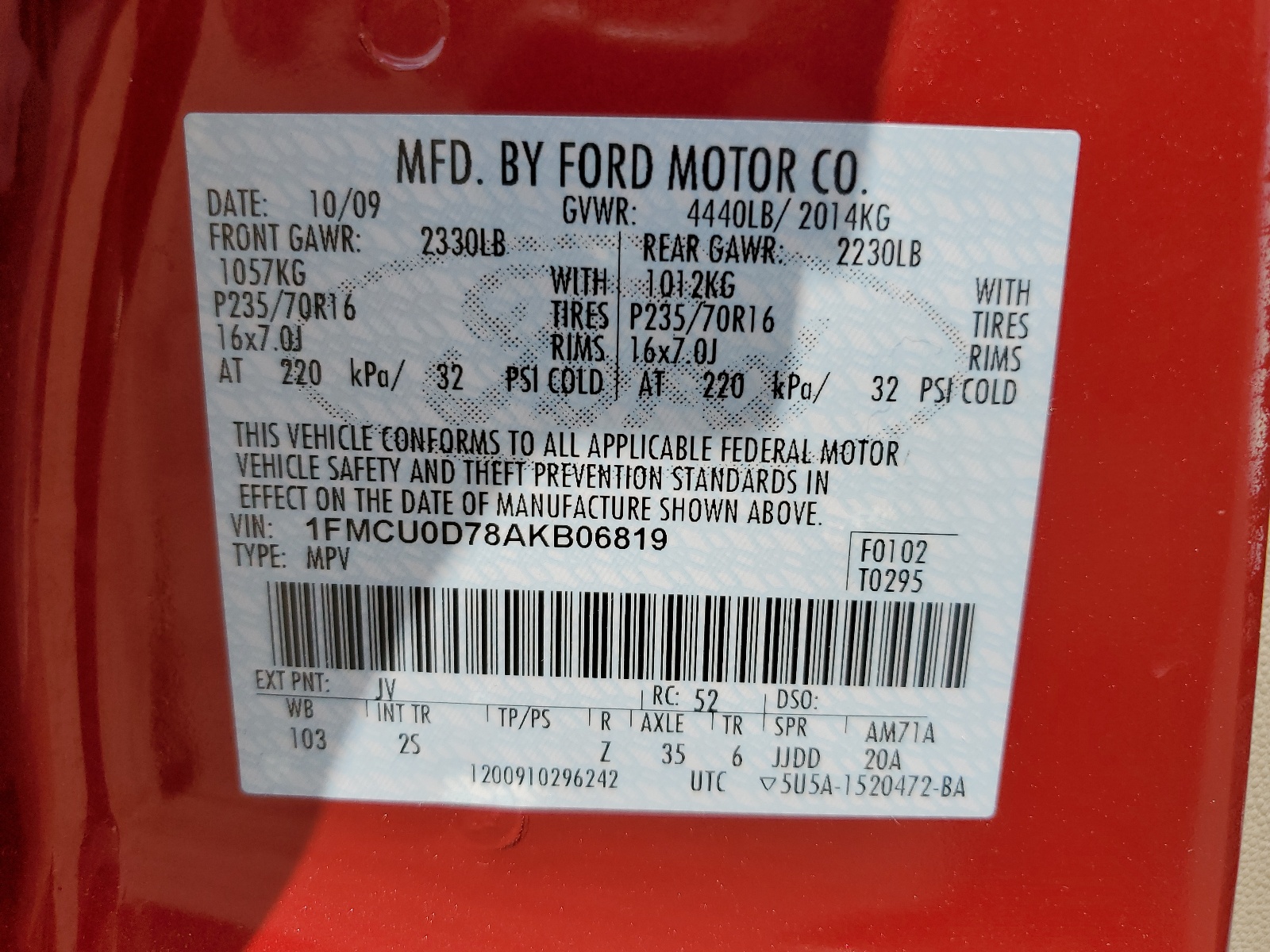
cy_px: 476
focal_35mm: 26
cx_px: 635
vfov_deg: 53.1
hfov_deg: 67.3
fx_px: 954
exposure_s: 1/2500
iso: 50
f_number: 1.5
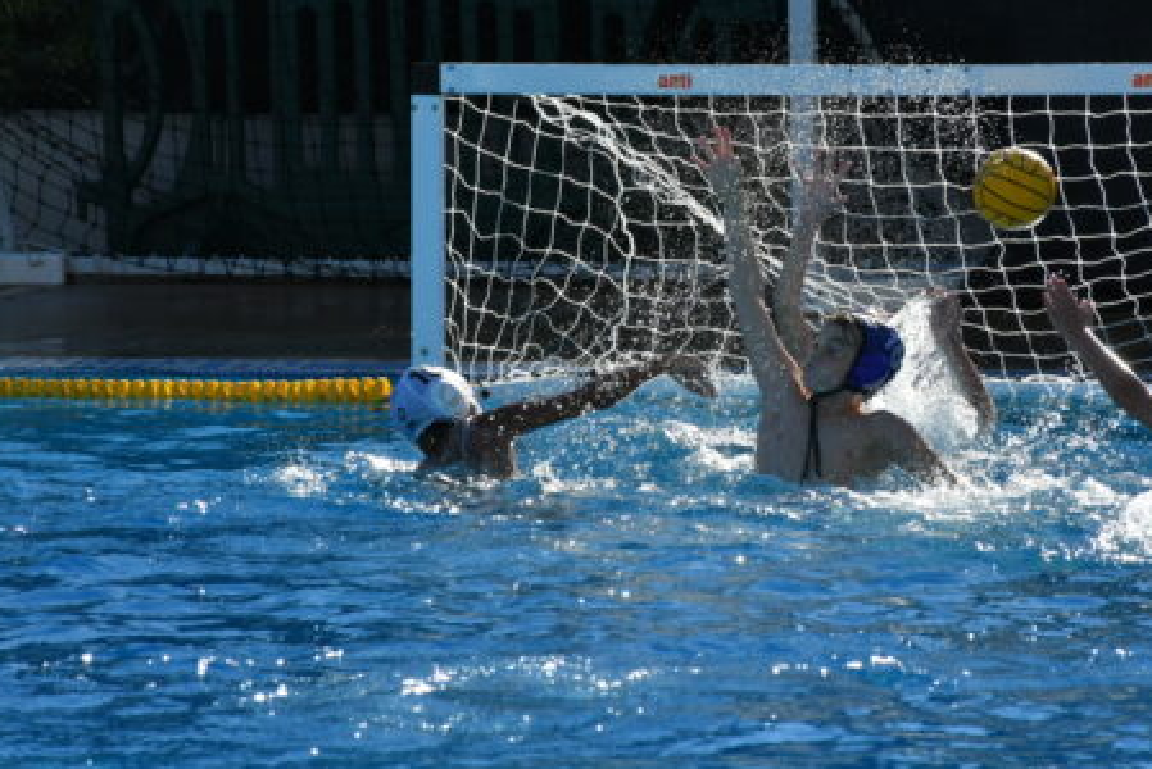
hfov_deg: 6.9
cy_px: 299
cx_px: 657
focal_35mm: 299
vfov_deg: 4.6
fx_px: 9574
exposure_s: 1/2000
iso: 400
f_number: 7.1
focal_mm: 140
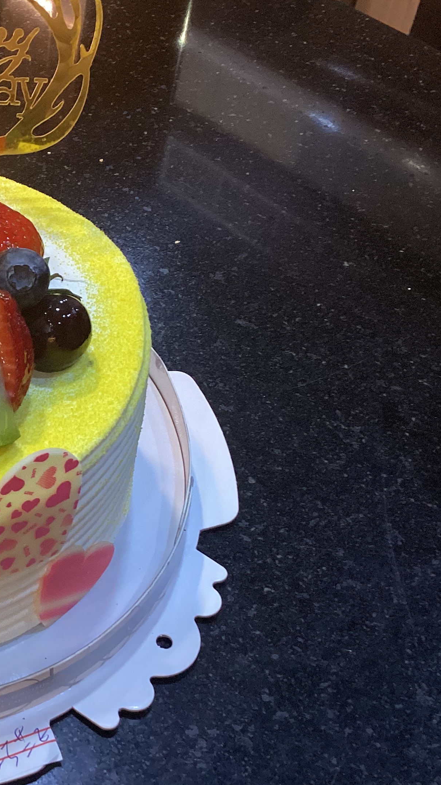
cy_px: 354
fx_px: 1060
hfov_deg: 22.0
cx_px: -69
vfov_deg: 40.5
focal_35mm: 51
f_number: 2.4
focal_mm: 3.3
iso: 200
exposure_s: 1/60
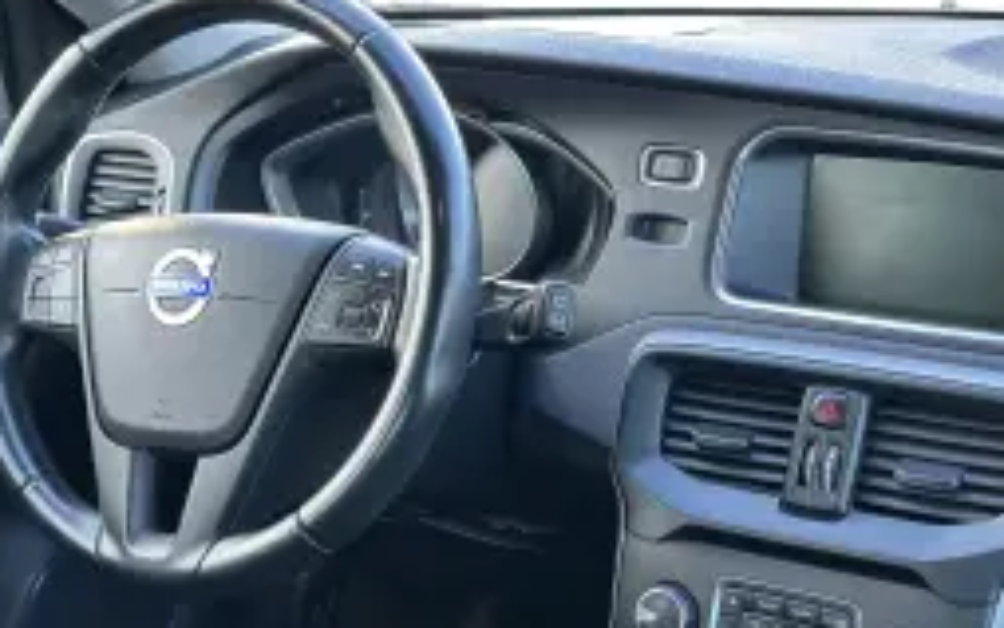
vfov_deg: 18.0
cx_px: 545
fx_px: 1971
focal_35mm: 72
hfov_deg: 28.6
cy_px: 474
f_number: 1.78
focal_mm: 6.86
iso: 125
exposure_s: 1/60
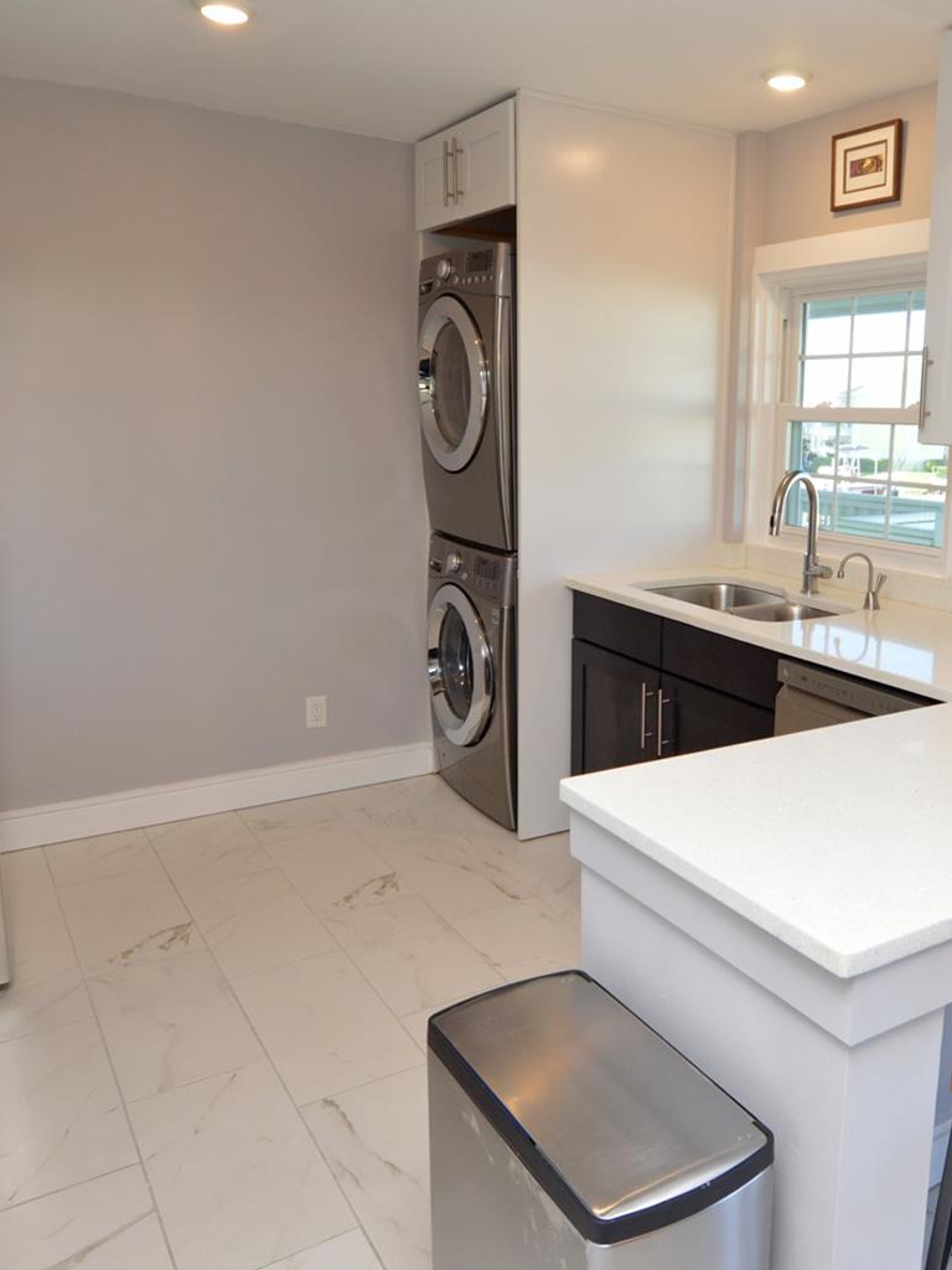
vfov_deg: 65.3
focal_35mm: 27
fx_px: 990
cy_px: 633
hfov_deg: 50.2
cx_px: 652
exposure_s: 1/80
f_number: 4.5
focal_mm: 12
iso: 400
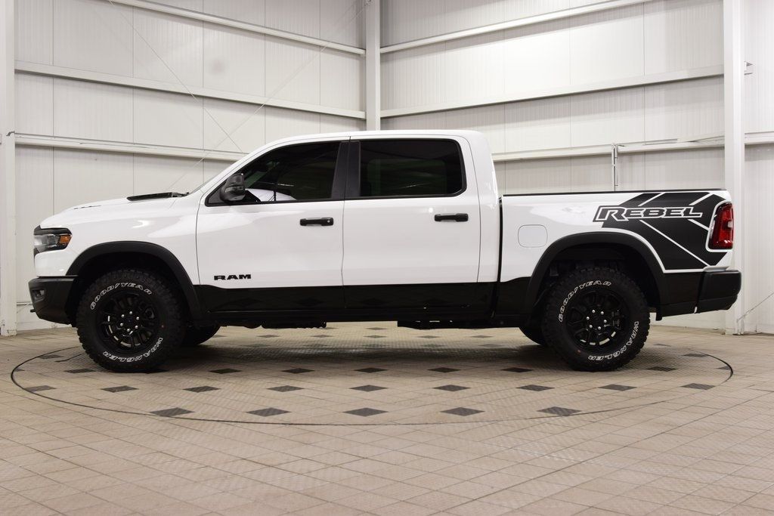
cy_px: 258
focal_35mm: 42
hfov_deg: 46.4
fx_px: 903
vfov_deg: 31.9
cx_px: 387
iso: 560
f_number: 7.1
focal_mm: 28
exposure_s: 1/30
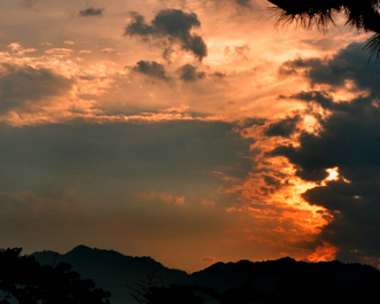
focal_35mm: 119
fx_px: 1339
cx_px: 26
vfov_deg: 13.0
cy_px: 144
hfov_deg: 15.9
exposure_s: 1/125
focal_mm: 40
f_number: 16
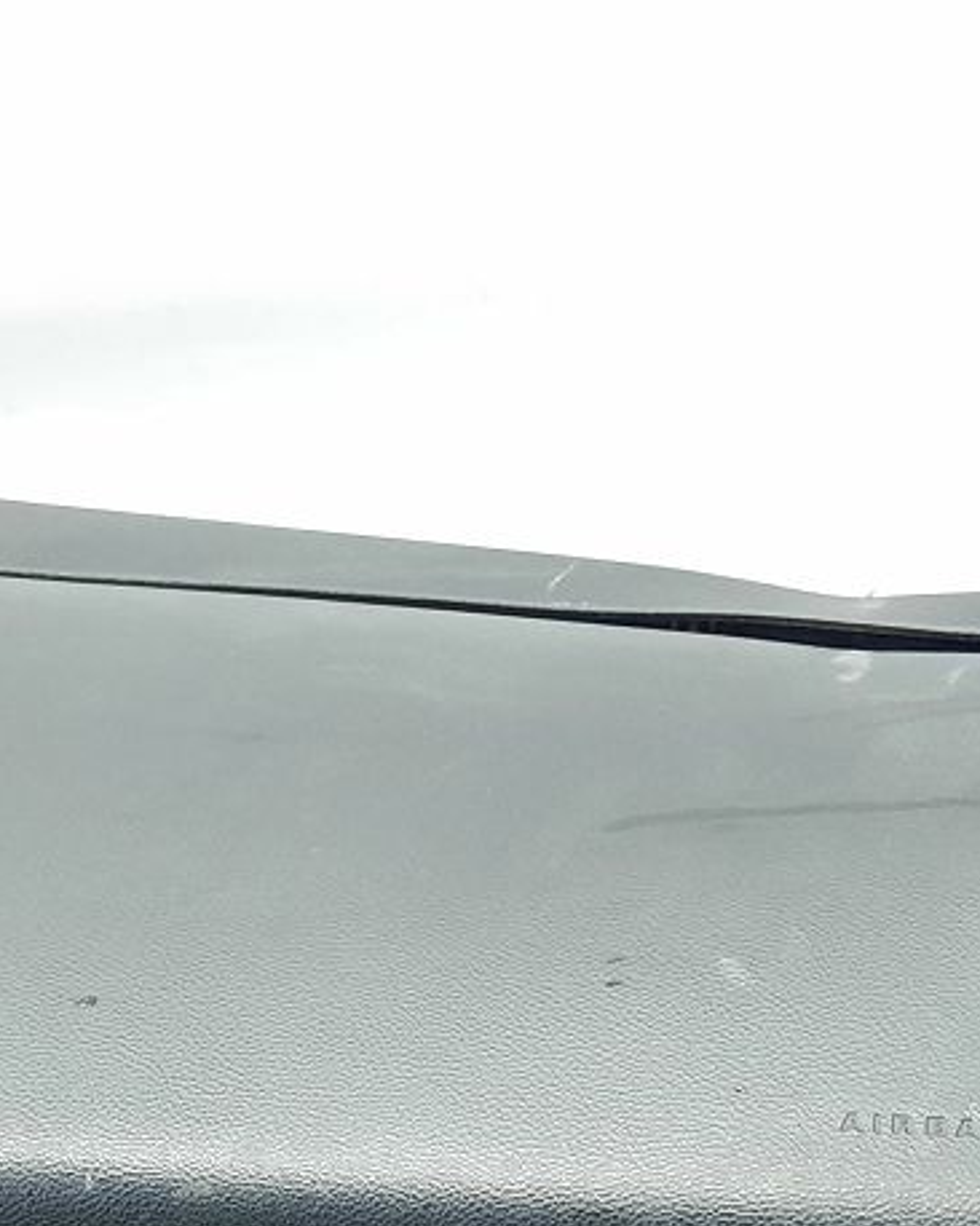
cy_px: 1092
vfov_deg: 28.5
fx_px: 2322
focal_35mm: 64
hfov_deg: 23.8
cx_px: 487
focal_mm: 4.6
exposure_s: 1/50
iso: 320
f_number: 2
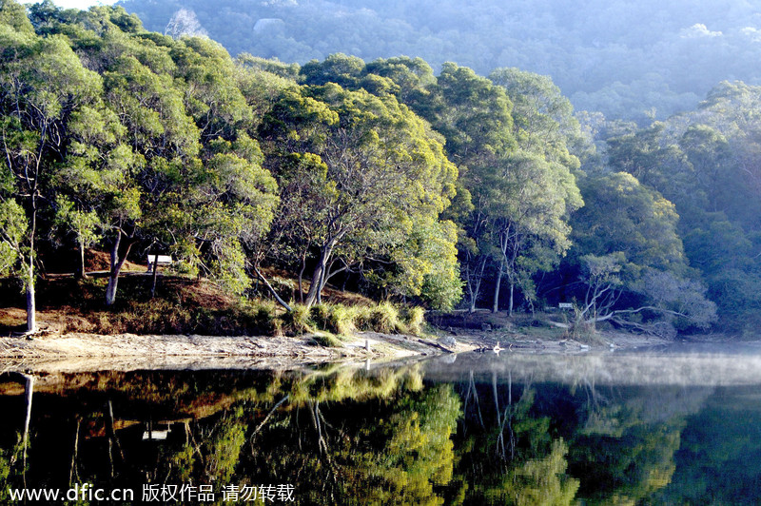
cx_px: 380
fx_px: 1457
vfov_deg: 19.7
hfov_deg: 29.3
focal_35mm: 69
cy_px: 253
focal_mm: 46
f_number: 8
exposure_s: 1/80
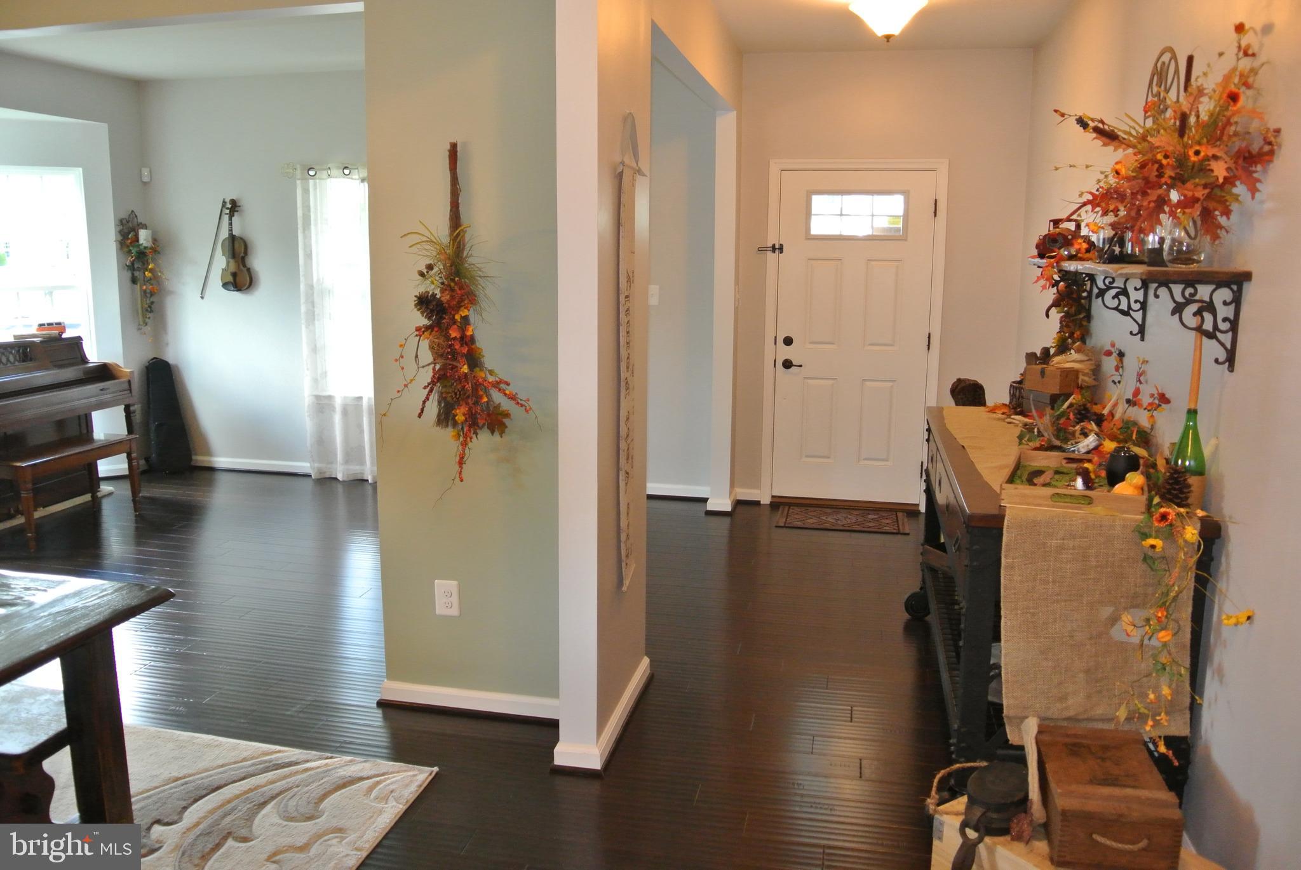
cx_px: 650
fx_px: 977
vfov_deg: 48.0
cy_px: 435
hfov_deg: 67.3
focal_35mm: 27
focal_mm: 10
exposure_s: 1/60
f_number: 3.5
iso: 800
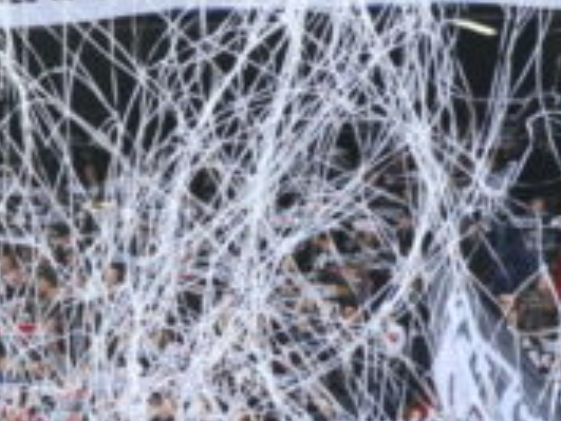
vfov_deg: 3.8
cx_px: -517
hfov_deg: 5.0
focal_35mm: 389
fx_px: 6309
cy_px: -9
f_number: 5.6
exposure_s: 1/250
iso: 320
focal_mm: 70
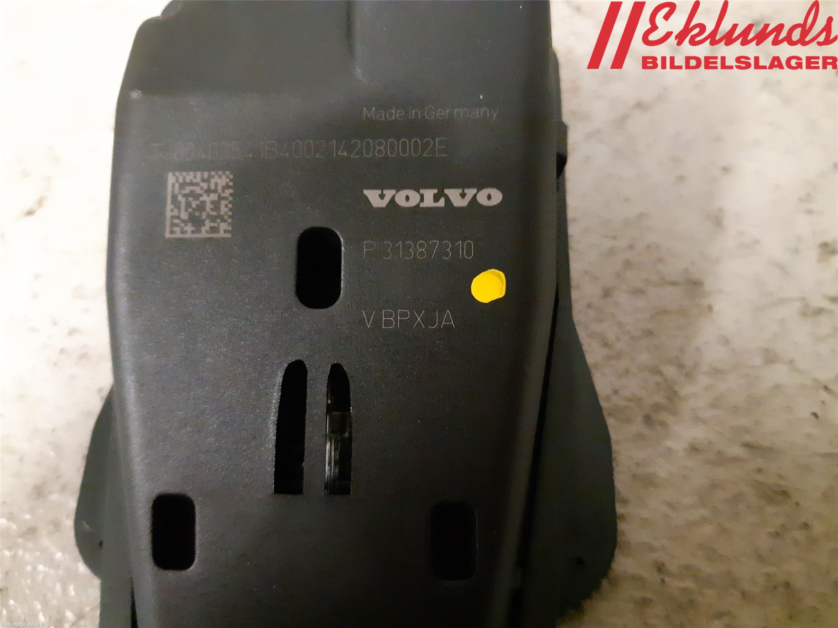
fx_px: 629
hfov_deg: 67.3
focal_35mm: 26
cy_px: 314
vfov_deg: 53.1
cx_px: 419
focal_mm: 3.93
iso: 800
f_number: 1.7
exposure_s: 1/100
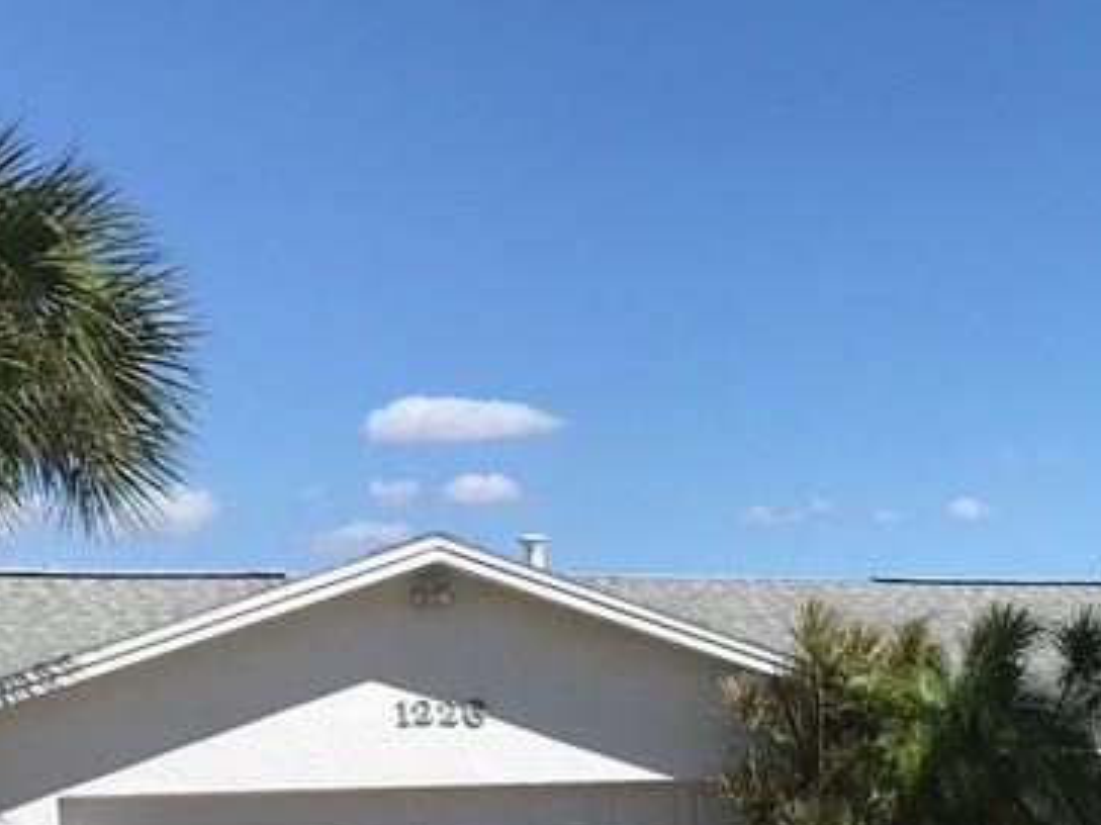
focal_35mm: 79
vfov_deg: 17.6
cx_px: 1183
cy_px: 1040
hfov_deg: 23.3
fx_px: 2512
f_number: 1.8
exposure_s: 1/3195
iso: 20
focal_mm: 3.99
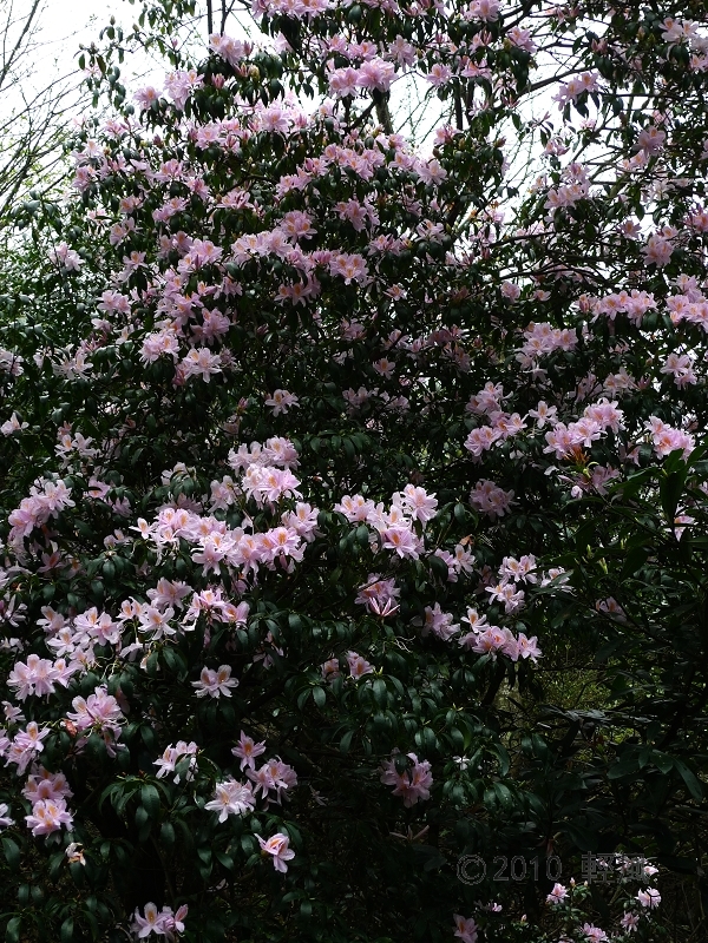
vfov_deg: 33.8
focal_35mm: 57
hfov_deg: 25.7
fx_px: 1554
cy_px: 472
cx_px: 354
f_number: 2.8
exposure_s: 1/640
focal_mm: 12.1
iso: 80
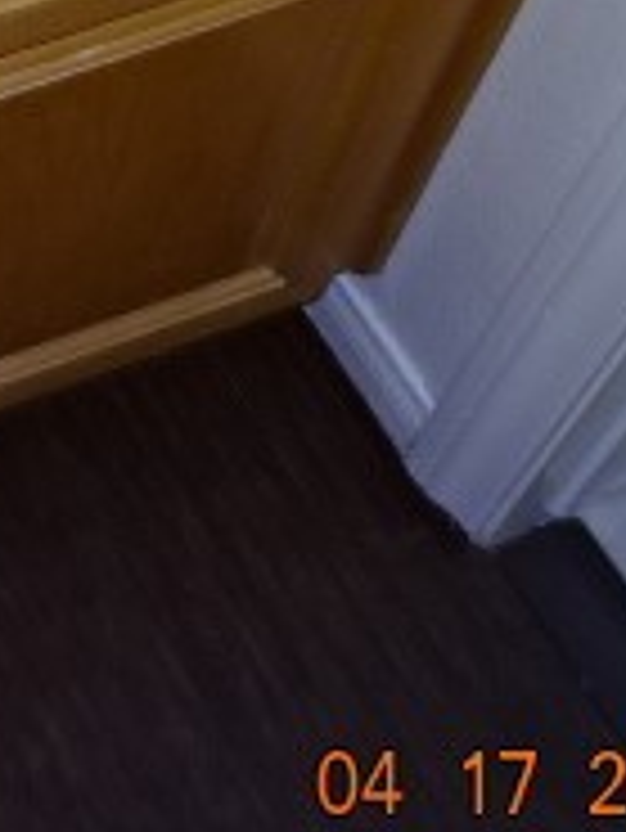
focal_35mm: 83
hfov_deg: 15.3
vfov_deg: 22.2
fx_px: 1999
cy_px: -94
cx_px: -500
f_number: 3.5
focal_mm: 4.1
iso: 80
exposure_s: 1/30
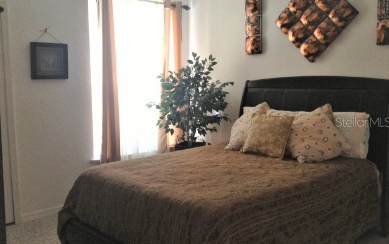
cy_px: 122
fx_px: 403
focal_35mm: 38
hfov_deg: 51.5
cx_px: 195
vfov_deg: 33.6
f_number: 2.4
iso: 200
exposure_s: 1/20
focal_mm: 4.28
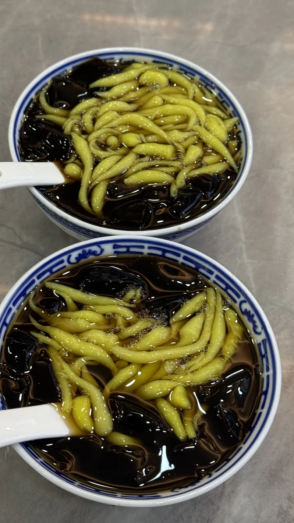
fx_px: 735
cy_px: 264
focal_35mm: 53
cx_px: 116
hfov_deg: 22.6
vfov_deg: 39.2
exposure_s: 1/50
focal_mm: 6.76
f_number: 1.78
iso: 50
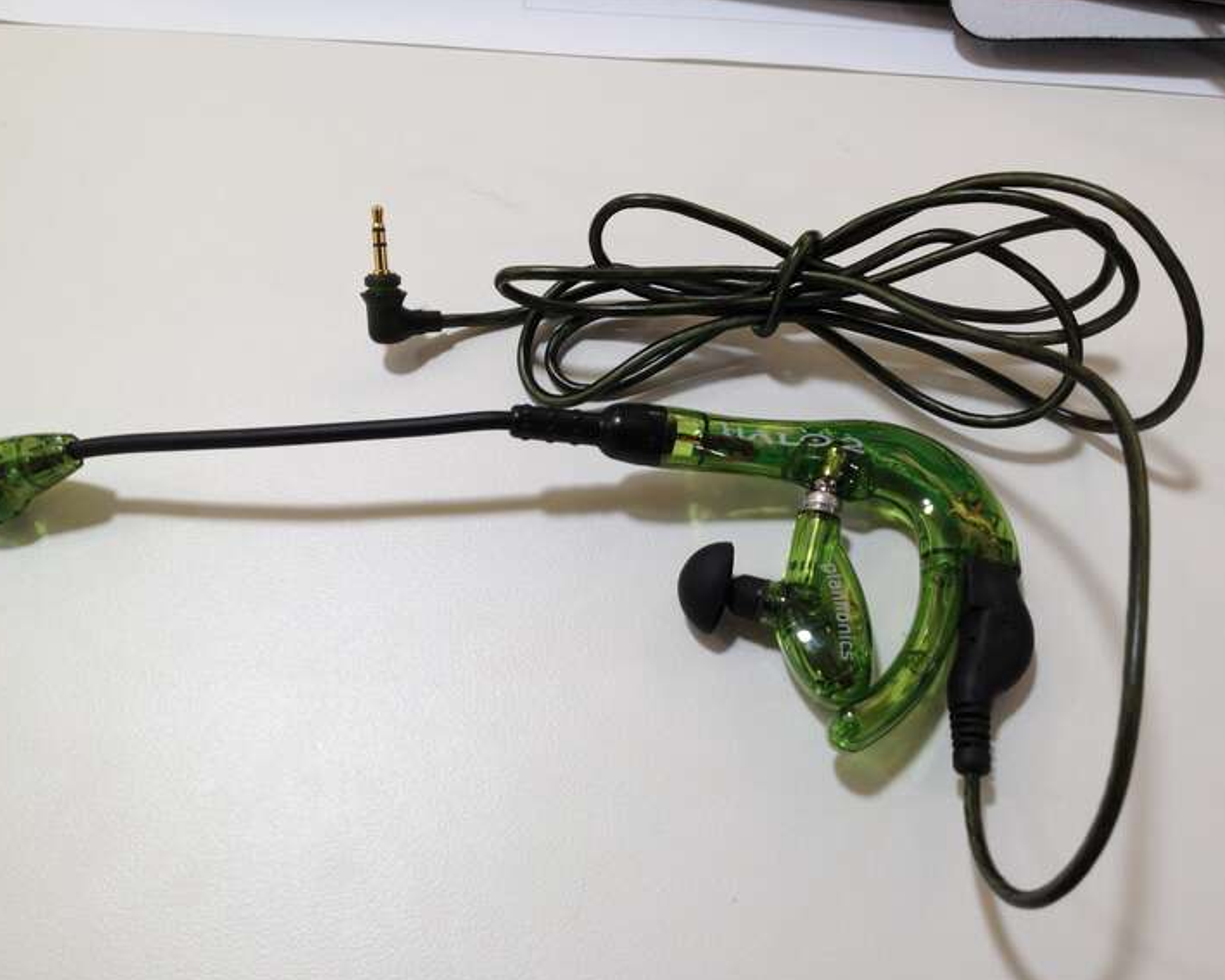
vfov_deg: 40.1
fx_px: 1341
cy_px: 491
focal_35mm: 37
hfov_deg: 49.1
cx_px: 587
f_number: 2.4
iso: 64
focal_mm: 4.28
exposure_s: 1/40
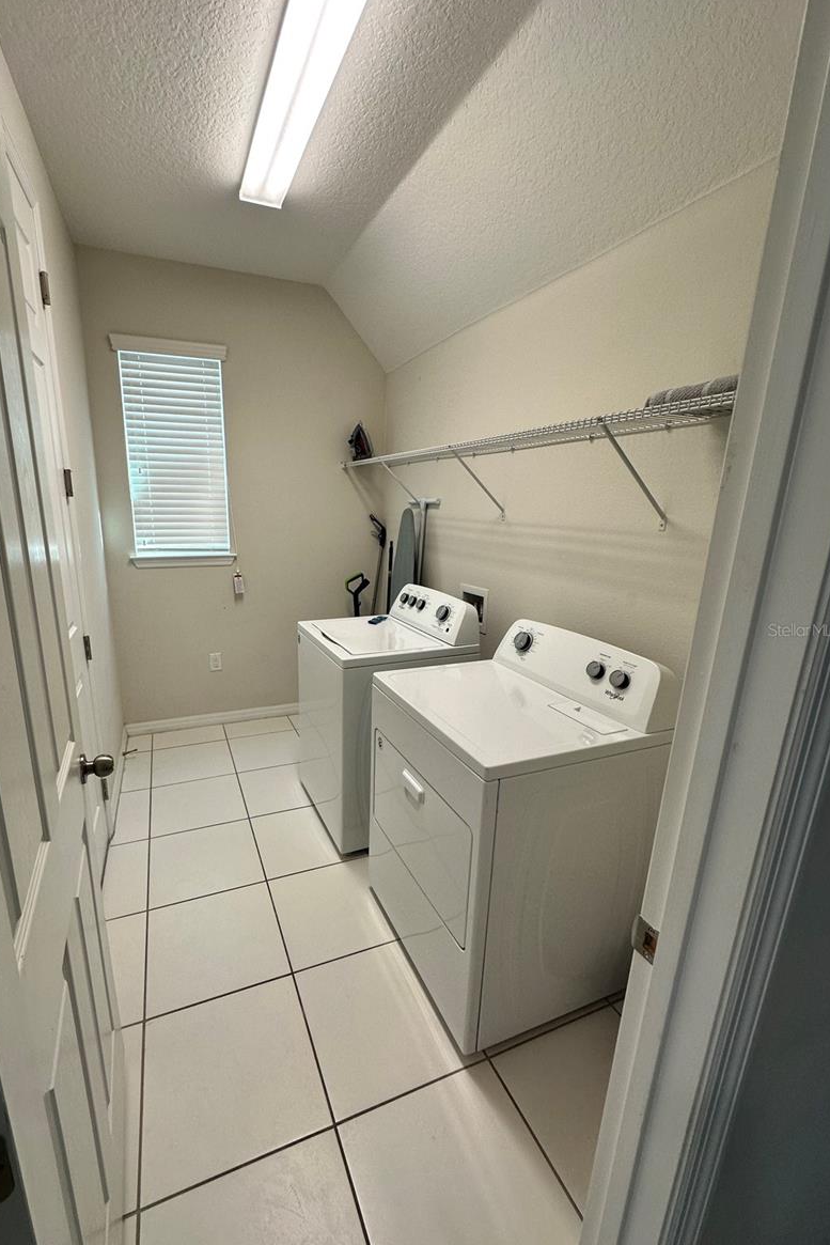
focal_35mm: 15
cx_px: 363
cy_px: 629
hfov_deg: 77.0
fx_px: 519
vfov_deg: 100.4
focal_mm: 2.22
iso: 100
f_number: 2.2
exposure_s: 1/120
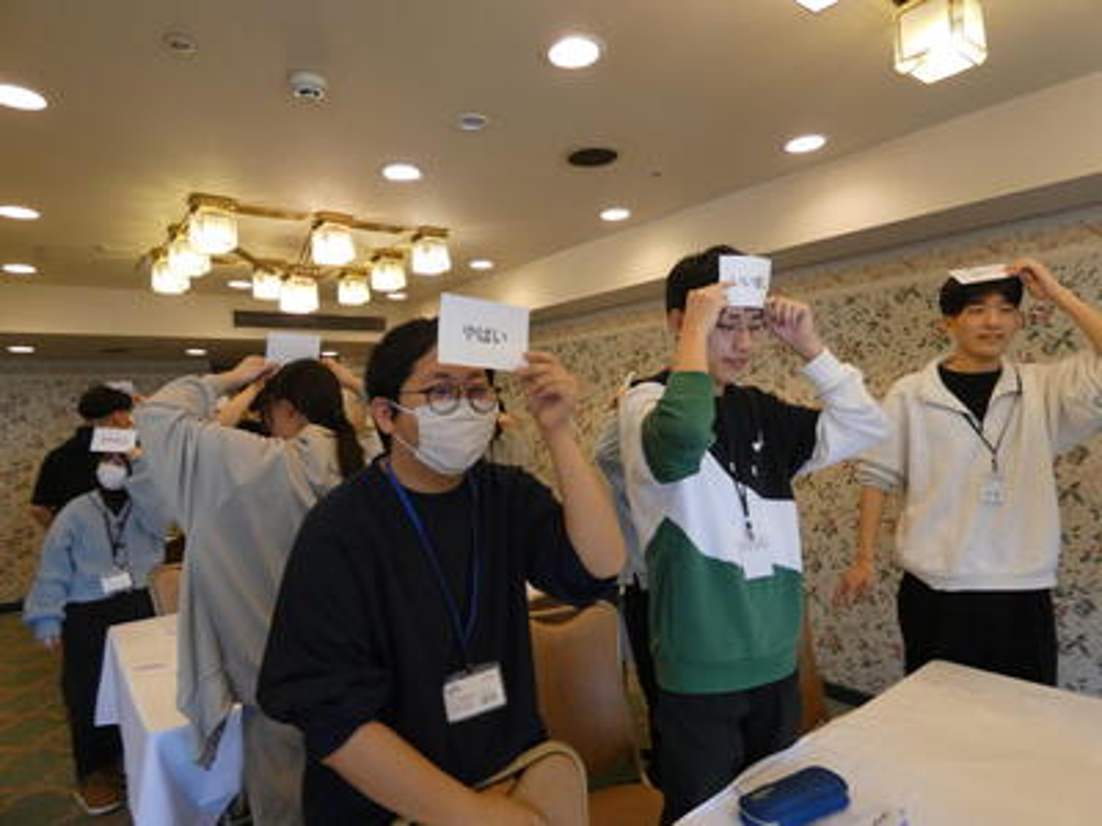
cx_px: 551
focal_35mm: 20
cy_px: 413
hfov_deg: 81.7
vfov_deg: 66.0
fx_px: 637
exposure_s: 1/60
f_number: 2.8
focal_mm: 3.6
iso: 200
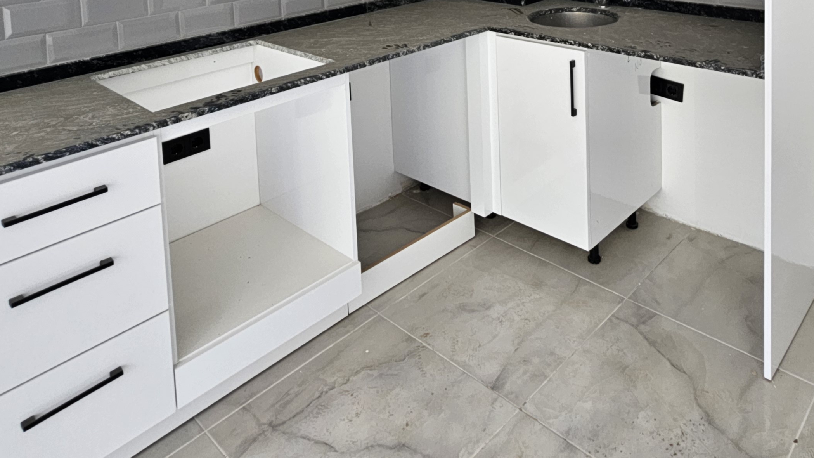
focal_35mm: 27
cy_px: -77
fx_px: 583
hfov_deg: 69.4
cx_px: 471
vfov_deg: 35.0
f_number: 2.2
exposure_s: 1/71
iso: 100
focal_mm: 2.2
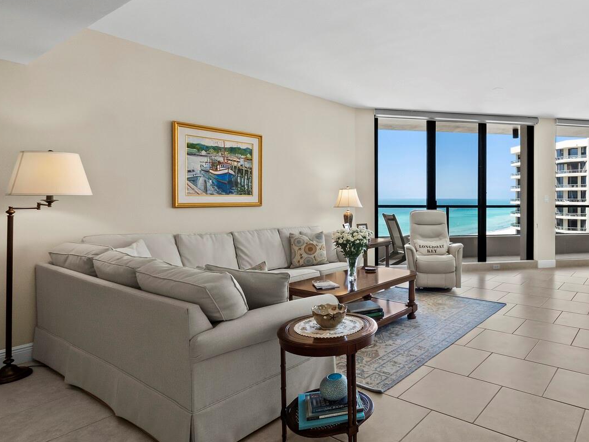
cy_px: 199
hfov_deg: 75.6
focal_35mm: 21
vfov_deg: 63.4
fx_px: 358
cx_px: 409
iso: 320
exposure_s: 1/8
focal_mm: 7
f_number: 11
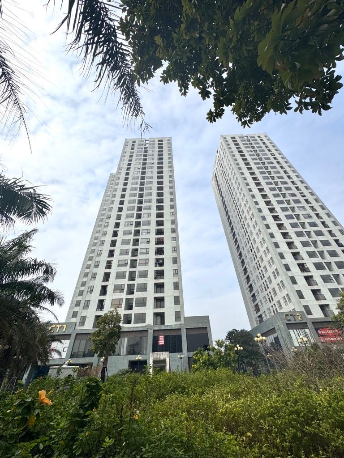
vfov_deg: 102.1
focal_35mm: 14
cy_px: 229
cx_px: 172
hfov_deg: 85.7
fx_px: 186
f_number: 2.2
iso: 50
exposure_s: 1/3390
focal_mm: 2.22
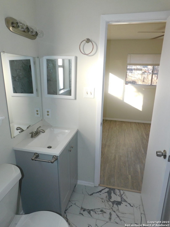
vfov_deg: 73.9
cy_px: 114
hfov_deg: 58.9
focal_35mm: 23
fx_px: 151
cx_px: 85
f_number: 3
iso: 125
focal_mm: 4
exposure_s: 1/125
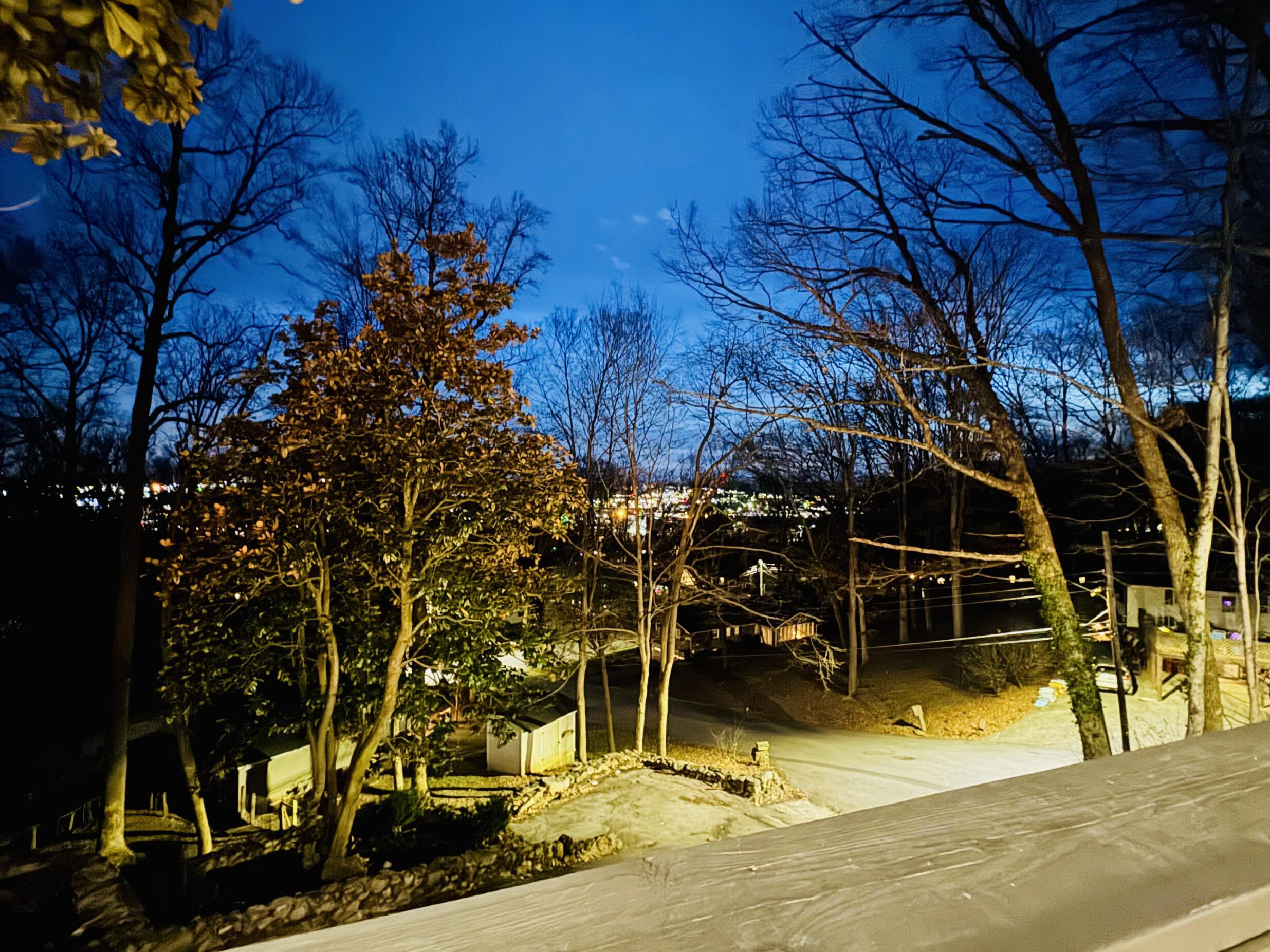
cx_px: 636
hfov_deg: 91.0
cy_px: 484
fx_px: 624
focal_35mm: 17
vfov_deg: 74.7
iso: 2500
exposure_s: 1/4
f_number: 2.2
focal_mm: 2.22
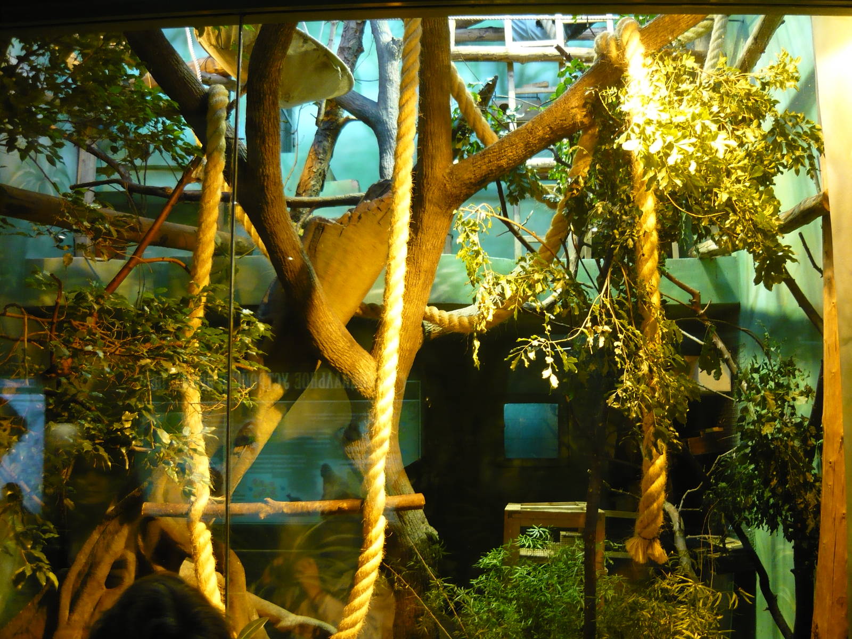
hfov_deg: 55.4
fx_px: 812
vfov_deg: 42.9
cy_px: 320
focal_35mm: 33
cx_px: 426
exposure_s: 1/30
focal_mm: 5.5
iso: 320
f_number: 2.8
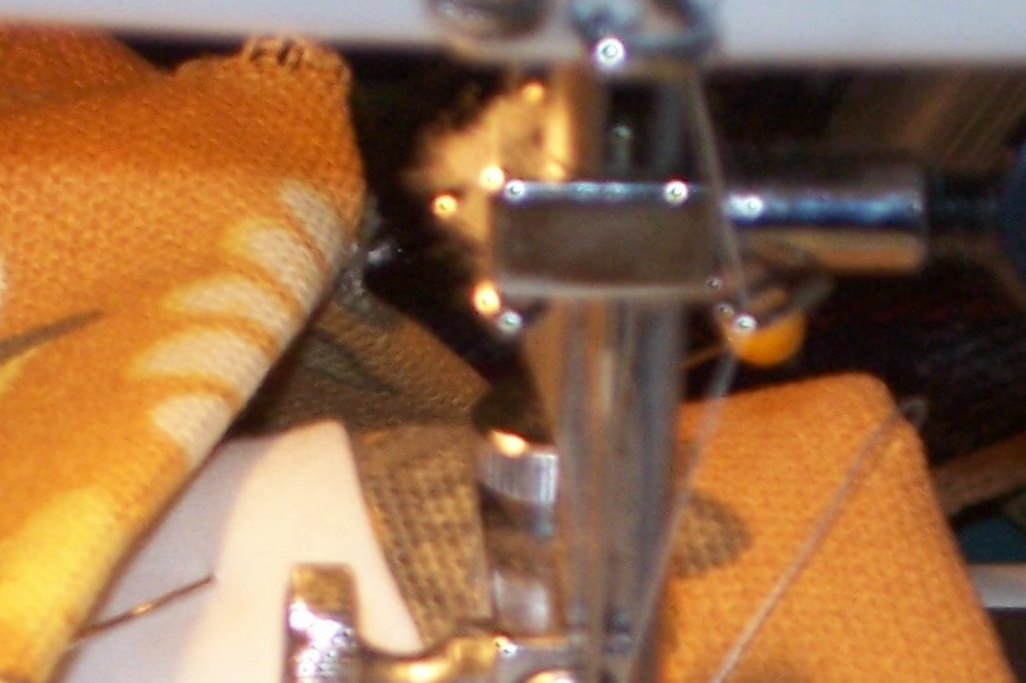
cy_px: 1012
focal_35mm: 338
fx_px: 9630
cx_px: 756
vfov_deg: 4.0
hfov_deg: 6.1
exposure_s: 1/90
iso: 125
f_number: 4.6
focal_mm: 16.8
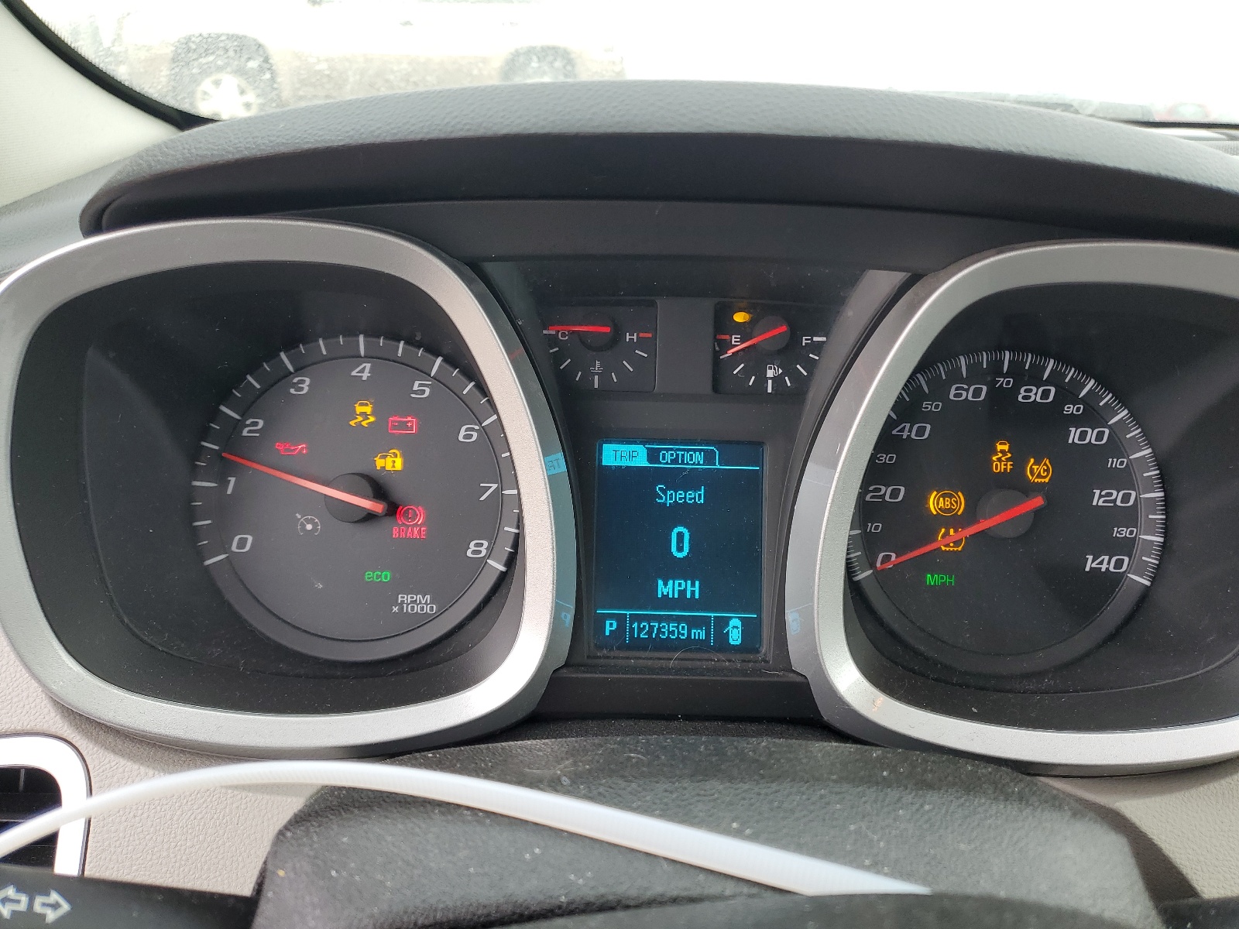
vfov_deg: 53.1
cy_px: 464
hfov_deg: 67.3
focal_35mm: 26
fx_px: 931
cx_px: 620
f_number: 1.5
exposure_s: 1/137
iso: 50
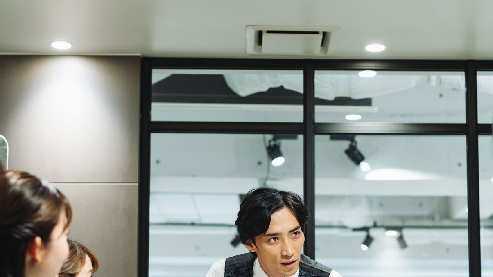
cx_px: 292
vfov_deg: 13.7
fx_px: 1137
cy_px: 261
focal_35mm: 87
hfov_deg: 24.4
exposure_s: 1/160
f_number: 2.8
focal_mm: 50
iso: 500
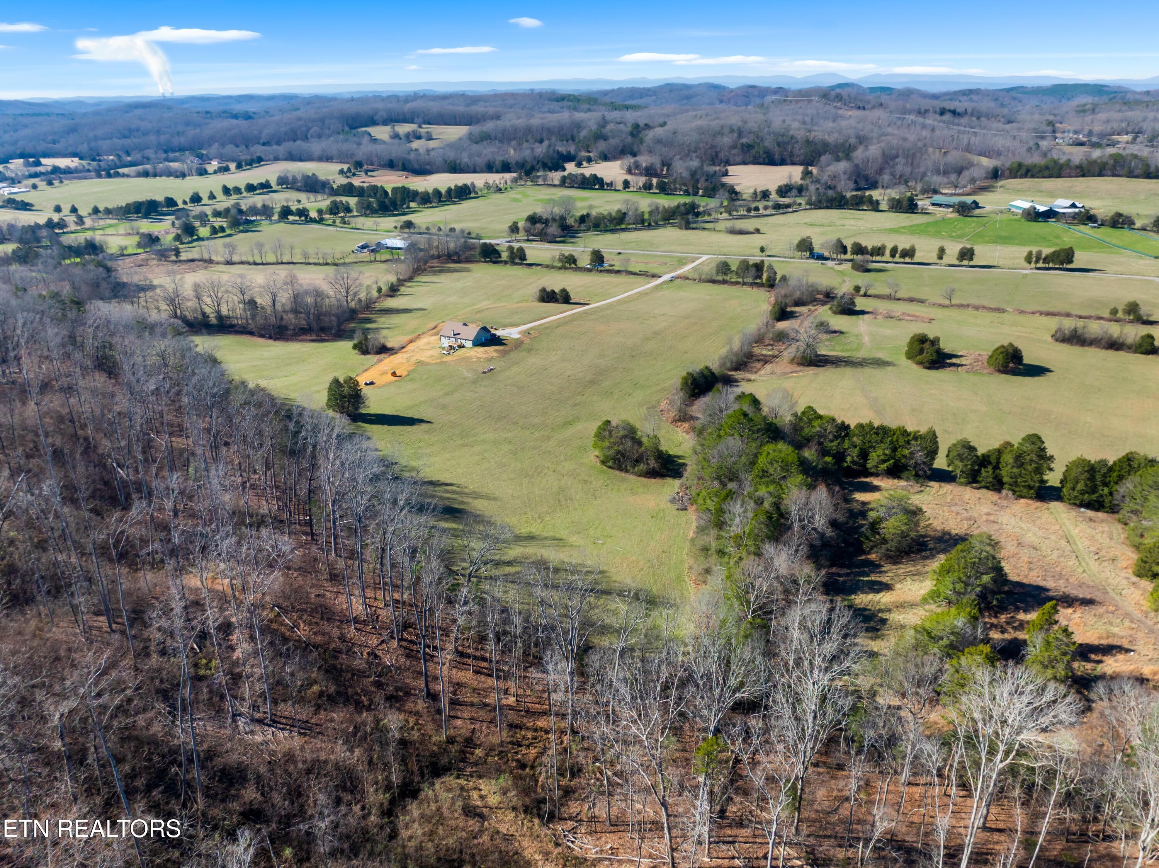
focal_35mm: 24
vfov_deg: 56.8
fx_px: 803
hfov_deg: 71.6
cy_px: 434
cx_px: 580
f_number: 2.8
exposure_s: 1/240
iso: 170
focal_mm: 12.29
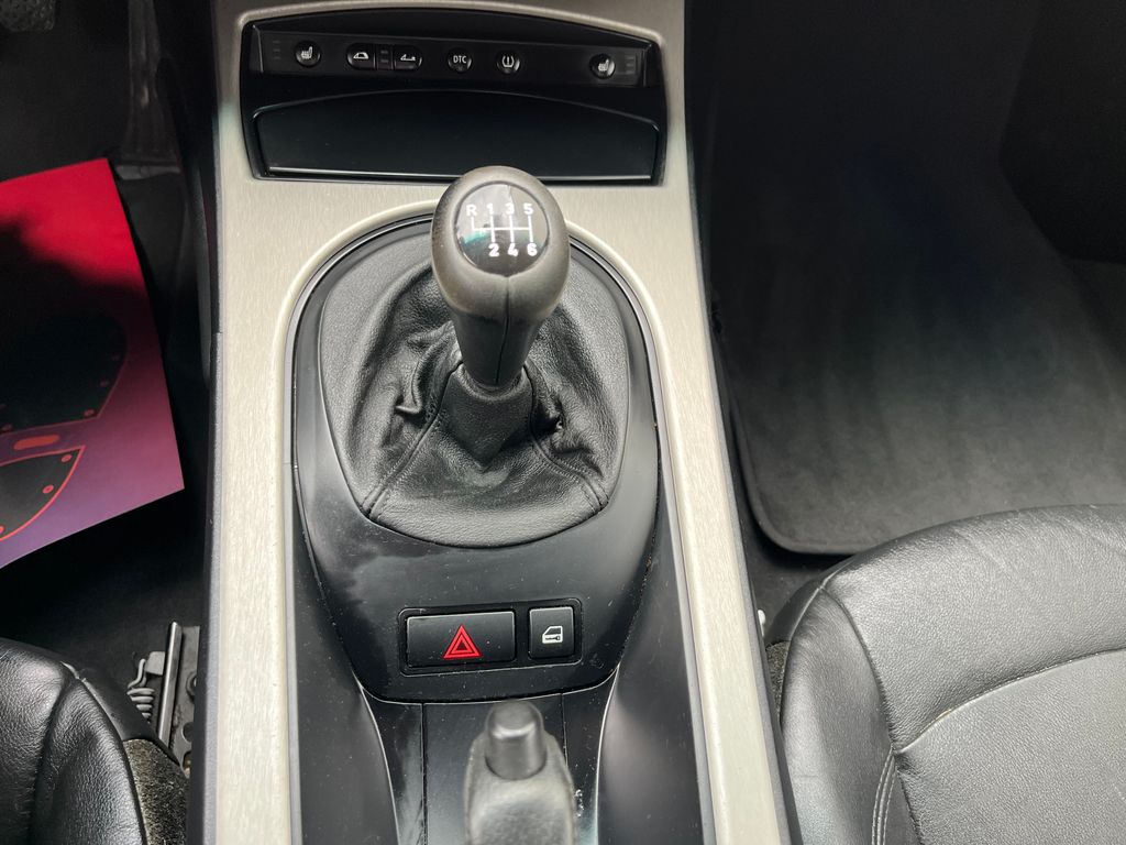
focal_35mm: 26
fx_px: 846
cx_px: 563
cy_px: 422
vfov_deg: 53.1
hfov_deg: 67.3
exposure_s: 1/121
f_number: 1.6
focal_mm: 5.1
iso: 125
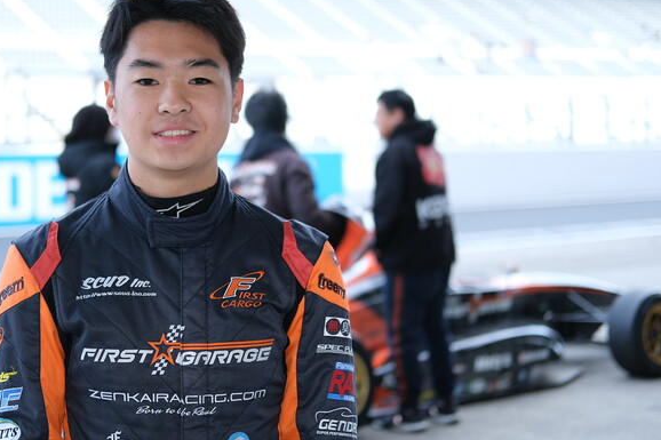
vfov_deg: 20.6
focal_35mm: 66
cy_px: 203
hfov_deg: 30.4
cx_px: 260
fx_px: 1211
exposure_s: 1/420
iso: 200
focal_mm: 35
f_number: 2
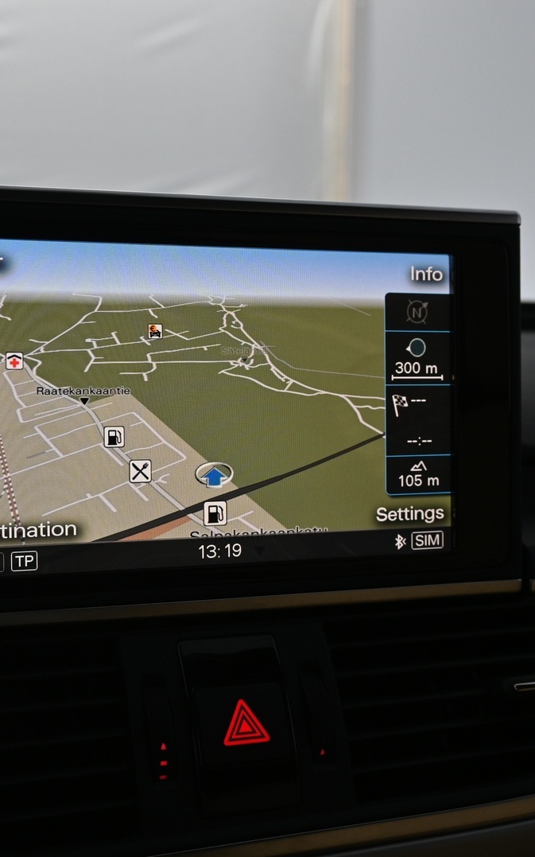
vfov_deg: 42.5
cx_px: 184
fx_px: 1100
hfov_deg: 27.2
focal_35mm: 47
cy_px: 428
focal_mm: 20.5
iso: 500
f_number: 4.5
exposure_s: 1/80
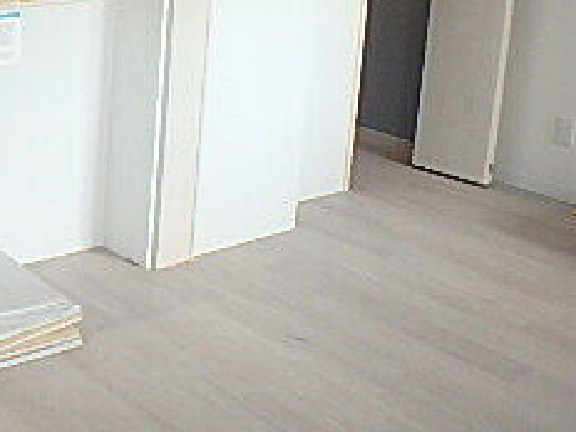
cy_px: 35
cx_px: -134
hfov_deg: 28.4
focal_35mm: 58
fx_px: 965
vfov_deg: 24.4
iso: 200
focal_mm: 3.7
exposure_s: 1/30
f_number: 3.5
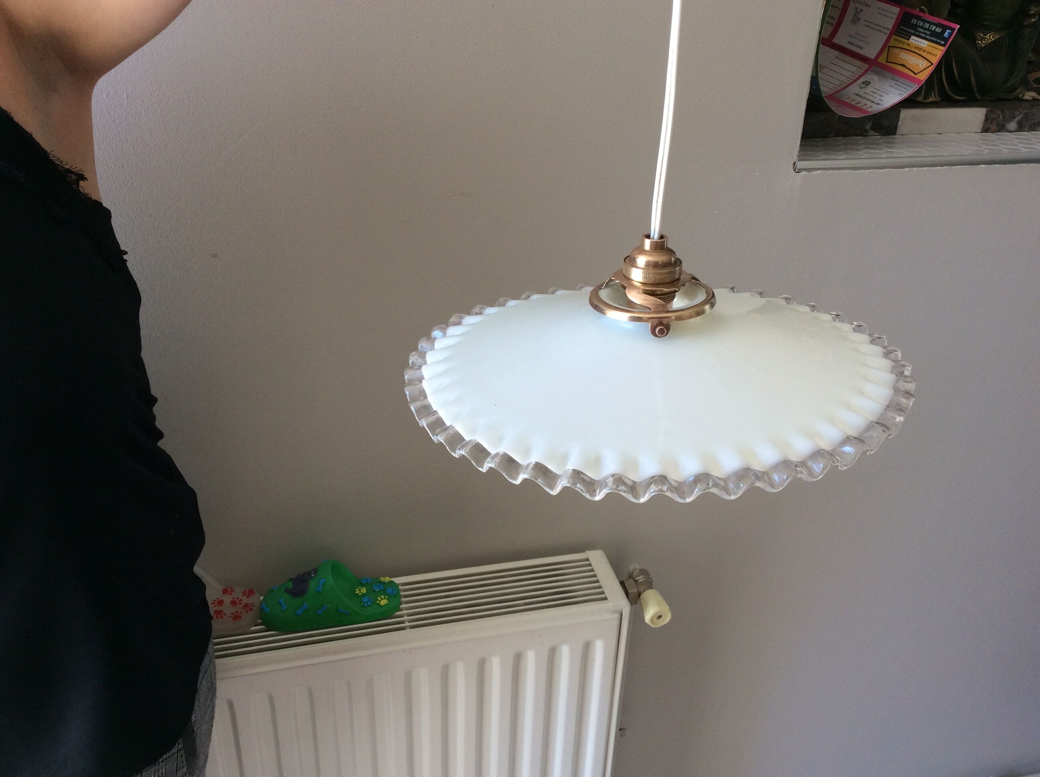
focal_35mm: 32
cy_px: 388
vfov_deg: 44.1
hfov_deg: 56.9
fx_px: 960
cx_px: 520
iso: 32
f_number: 2.4
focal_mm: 3.3
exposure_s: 1/50
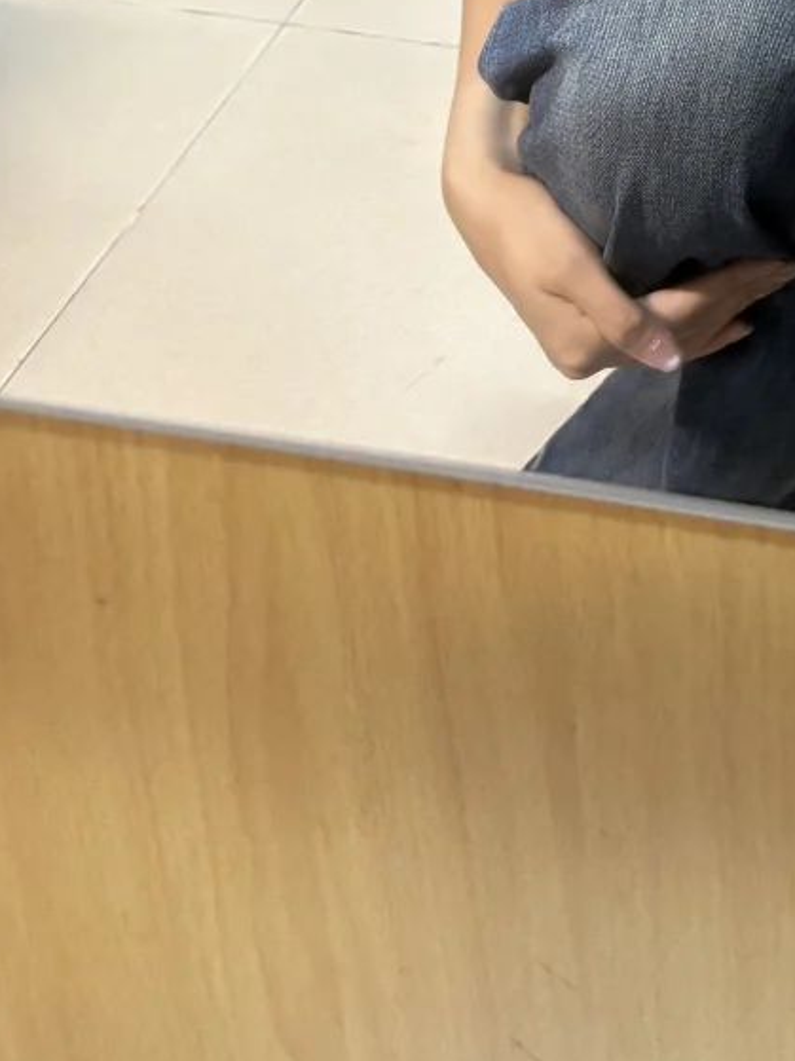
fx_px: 2052
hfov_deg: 20.2
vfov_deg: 25.2
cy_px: -298
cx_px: 1006
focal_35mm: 67
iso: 800
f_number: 1.6
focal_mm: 5.96
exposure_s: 1/30
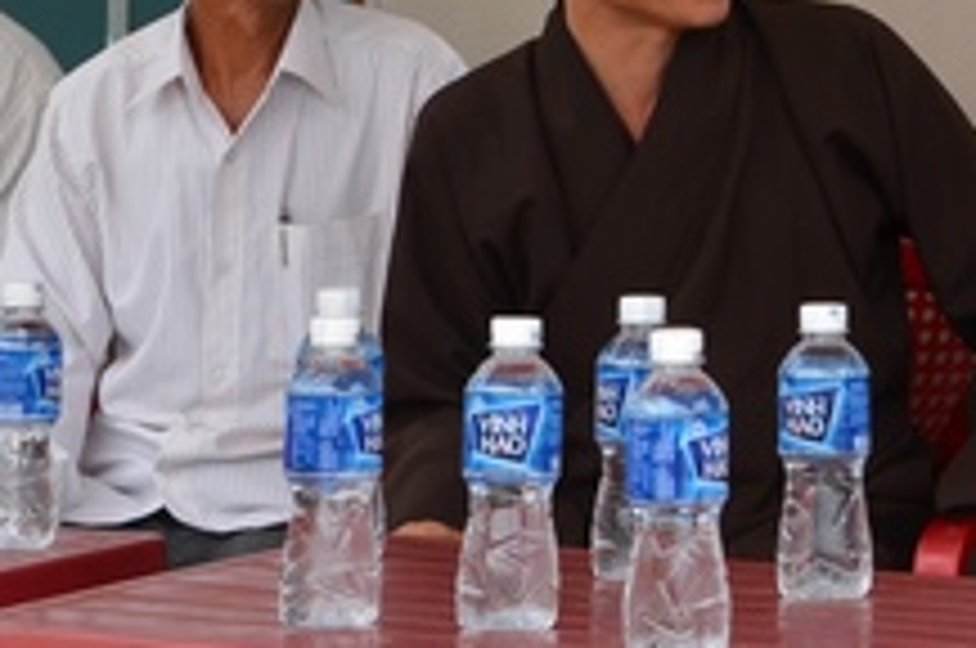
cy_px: -245
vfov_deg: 10.6
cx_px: 918
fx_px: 3411
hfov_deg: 16.0
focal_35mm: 126
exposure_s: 1/320
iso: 320
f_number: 9
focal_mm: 28
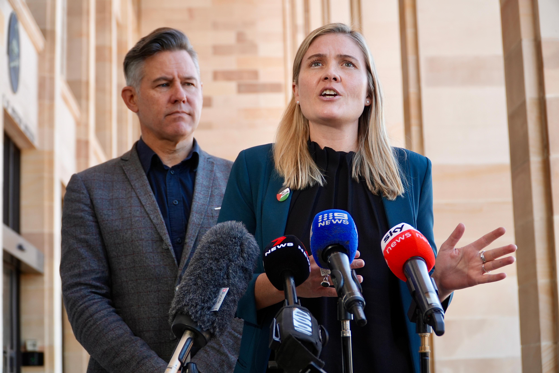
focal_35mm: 63
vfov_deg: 21.6
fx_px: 978
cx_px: 280
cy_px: 186
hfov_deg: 31.9
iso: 250
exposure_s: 1/160
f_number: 4
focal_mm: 42
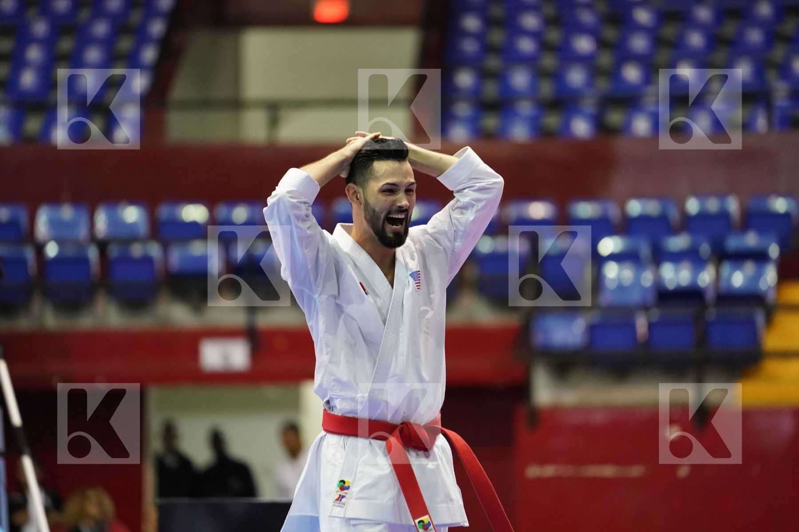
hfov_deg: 10.3
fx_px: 4439
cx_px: 400
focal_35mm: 200
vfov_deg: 6.9
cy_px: 266
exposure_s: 1/250
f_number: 2.8
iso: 5000
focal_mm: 200
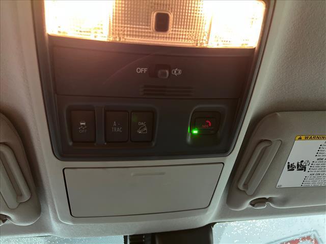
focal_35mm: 26
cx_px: 163
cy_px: 122
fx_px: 245
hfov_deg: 67.3
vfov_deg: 53.1
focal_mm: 5.7
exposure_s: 1/30
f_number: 1.5
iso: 500
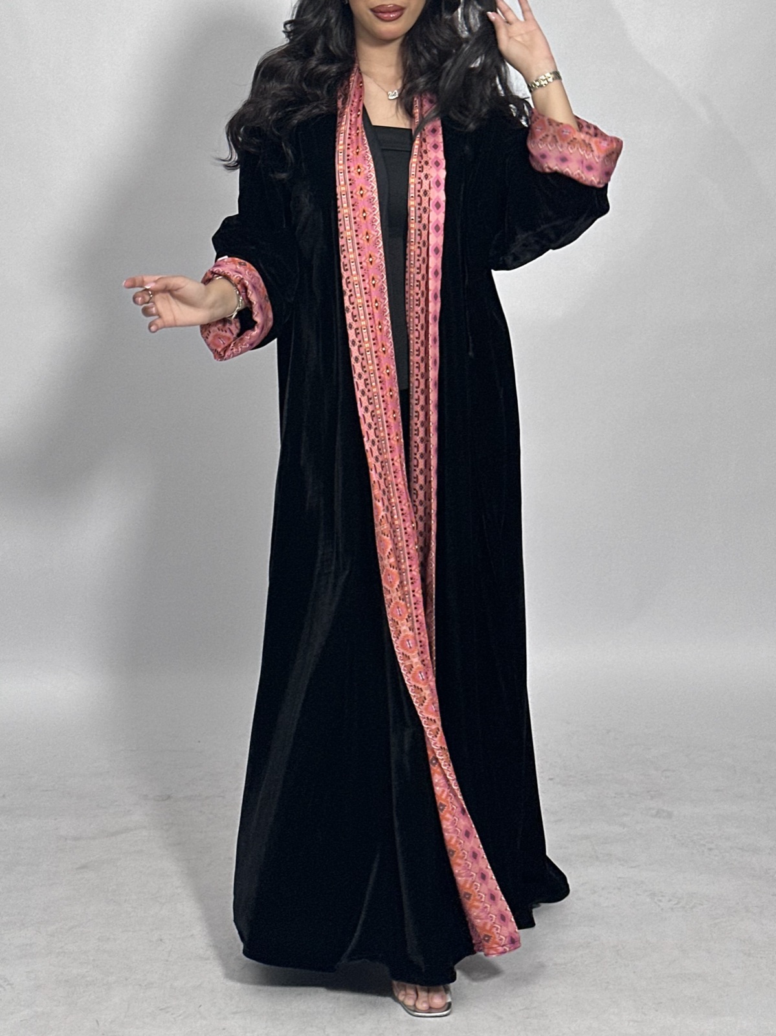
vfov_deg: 39.7
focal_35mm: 48
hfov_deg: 30.3
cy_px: 518
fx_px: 1435
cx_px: 388
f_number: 1.78
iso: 80
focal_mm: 6.86
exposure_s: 1/74
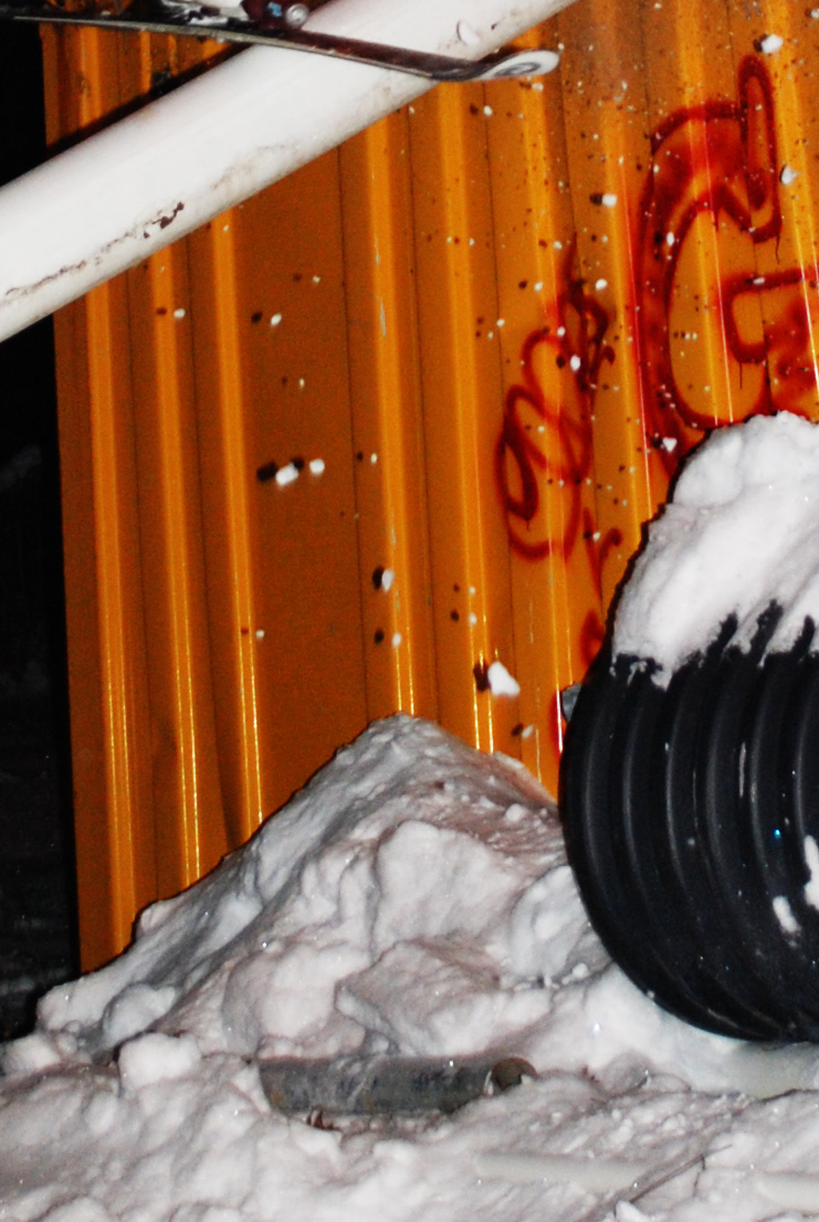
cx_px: 602
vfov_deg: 15.6
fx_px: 4285
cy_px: -238
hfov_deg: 10.9
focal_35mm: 126
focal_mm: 24
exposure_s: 1/60
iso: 320
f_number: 4.2
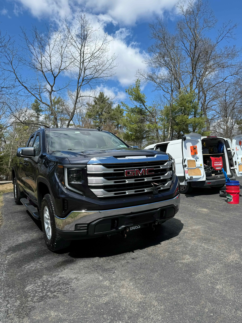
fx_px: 224
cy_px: 162
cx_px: 121
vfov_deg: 71.6
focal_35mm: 24
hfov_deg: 56.8
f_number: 1.78
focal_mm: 6.76
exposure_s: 1/3584
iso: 80
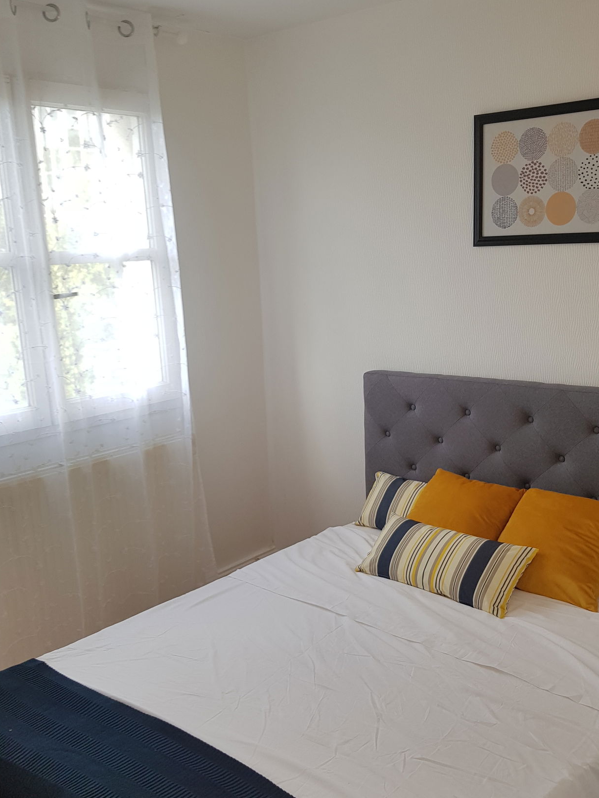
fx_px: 784
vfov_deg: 53.9
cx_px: 307
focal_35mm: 34
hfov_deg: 41.8
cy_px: 431
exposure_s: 1/100
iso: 50
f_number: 1.7
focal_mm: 4.2
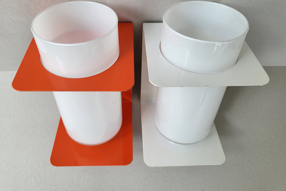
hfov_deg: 65.5
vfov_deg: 46.4
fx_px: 222
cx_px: 139
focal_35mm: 28
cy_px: 89
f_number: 1.8
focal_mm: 4.25
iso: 50
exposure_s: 1/143
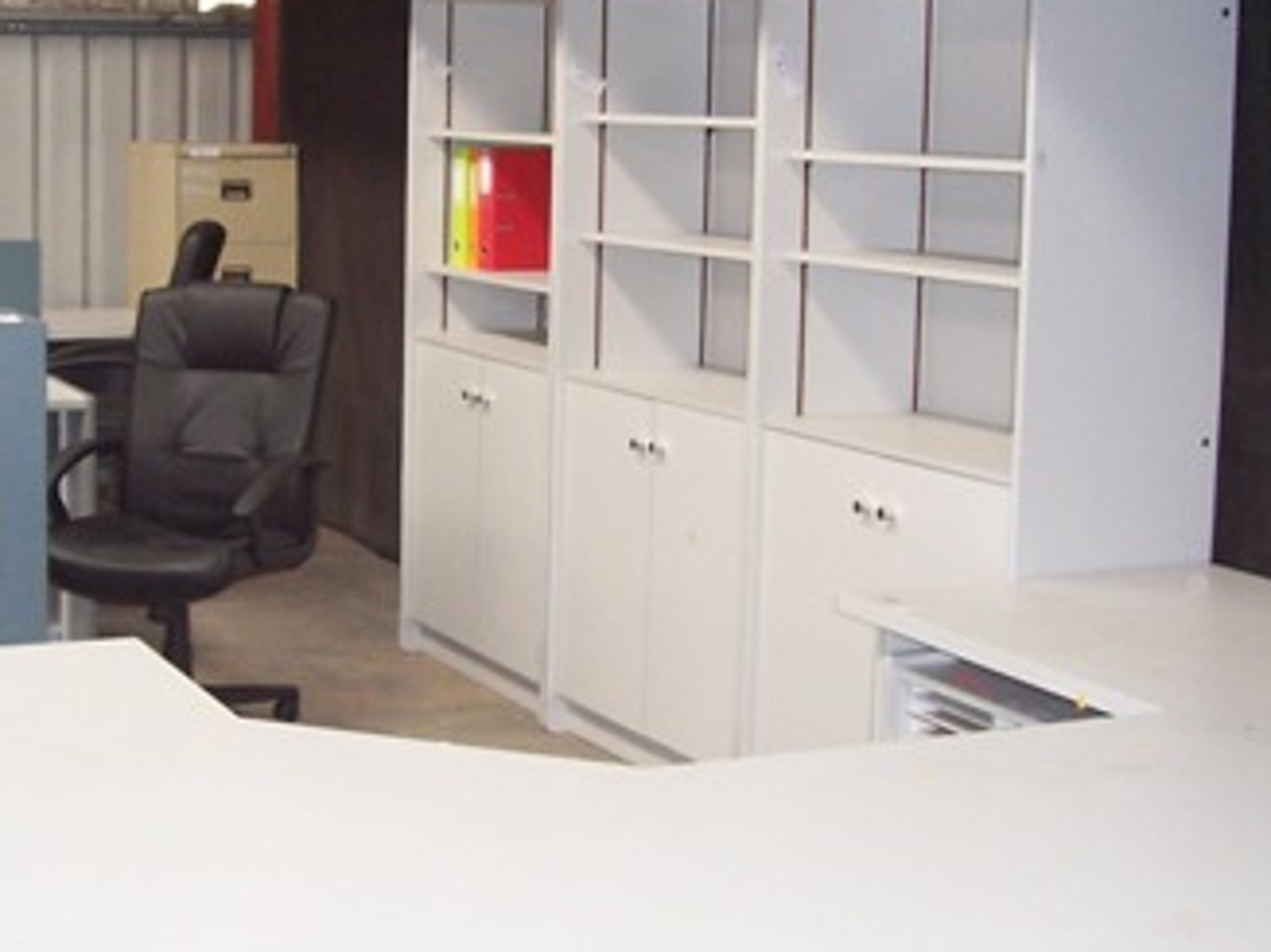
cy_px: 433
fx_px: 2349
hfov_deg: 30.1
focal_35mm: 64
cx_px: 435
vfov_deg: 22.9
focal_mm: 5.6
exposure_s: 1/90
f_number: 2.7
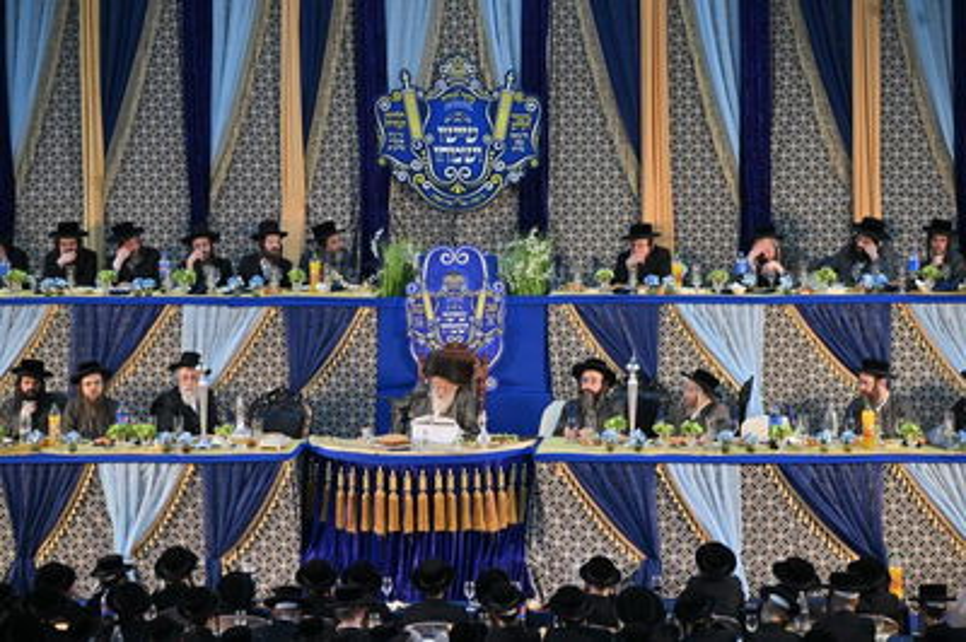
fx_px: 3217
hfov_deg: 17.1
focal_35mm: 120
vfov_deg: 11.4
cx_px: 483
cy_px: 321
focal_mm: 120
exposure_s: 1/320
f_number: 4
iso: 640
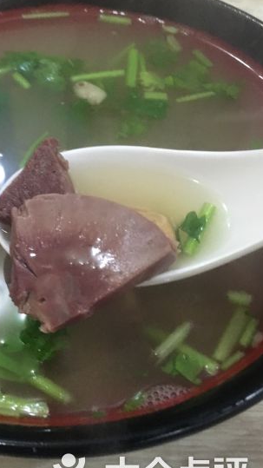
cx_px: 43
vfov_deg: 49.4
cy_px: 215
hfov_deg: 28.2
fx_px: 509
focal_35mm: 41
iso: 250
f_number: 2.2
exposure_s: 1/17
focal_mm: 4.15
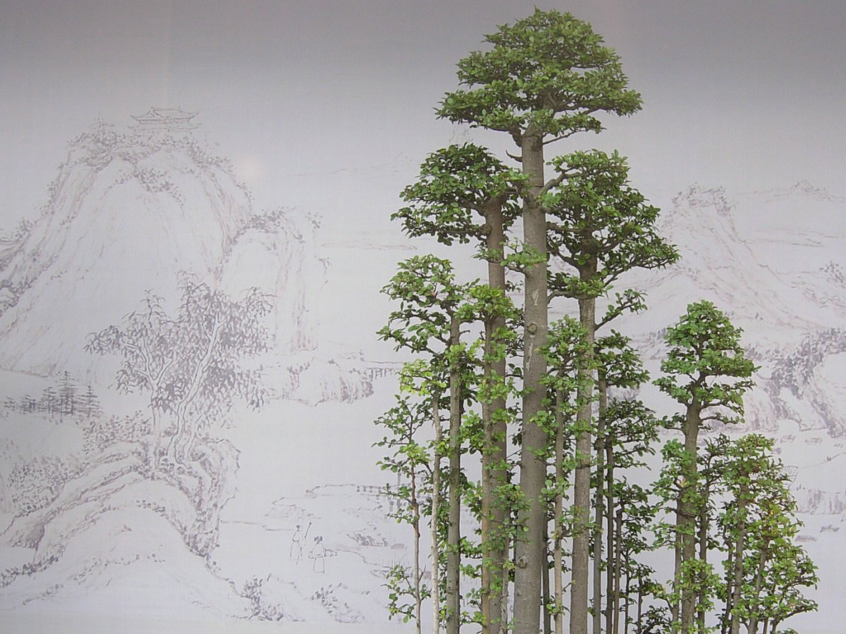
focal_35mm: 51
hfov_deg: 37.0
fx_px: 1246
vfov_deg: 28.4
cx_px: 578
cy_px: 408
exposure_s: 1/114
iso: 50
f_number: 3.4
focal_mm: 7.5
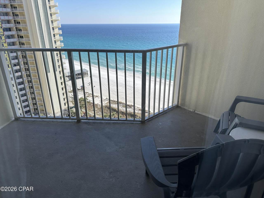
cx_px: 132
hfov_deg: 71.6
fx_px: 183
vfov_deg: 56.8
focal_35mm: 24
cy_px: 99
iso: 80
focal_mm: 6.86
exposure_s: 1/1171
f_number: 1.78
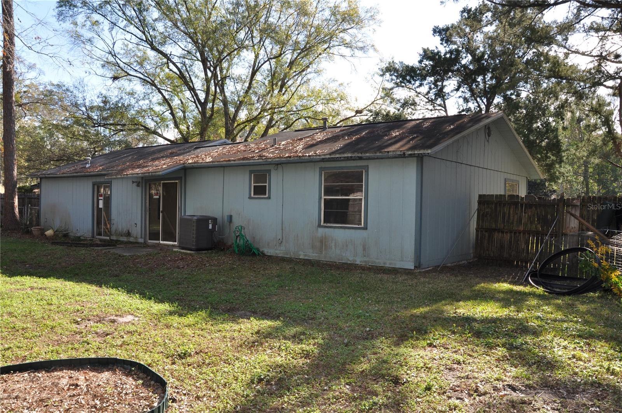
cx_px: 311
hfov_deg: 59.6
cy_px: 206
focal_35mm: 32
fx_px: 543
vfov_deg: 41.6
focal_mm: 21
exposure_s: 1/200
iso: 200
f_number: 8
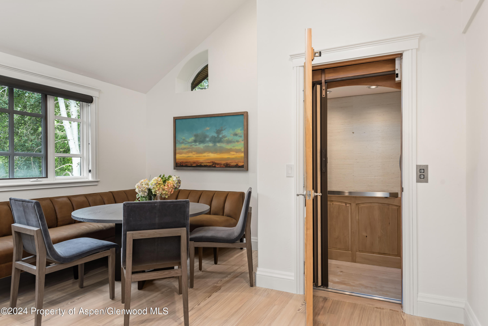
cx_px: 244
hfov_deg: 78.6
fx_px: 298
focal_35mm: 22
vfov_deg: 57.3
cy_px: 163
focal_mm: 22
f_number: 7.1
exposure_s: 1/8
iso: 320
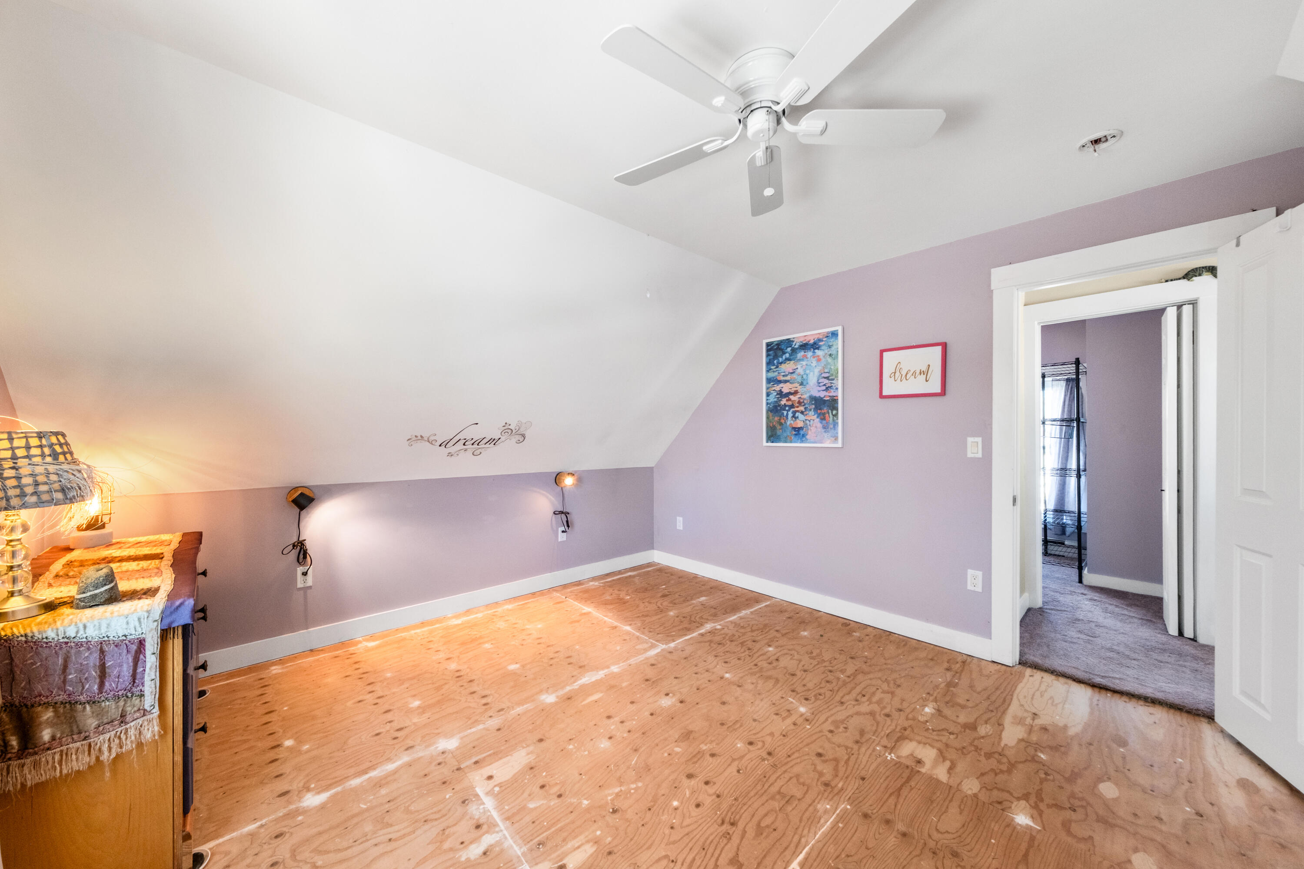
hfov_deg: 112.6
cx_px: 652
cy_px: 434
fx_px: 435
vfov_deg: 90.0
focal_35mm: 12
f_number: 8
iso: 500
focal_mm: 8
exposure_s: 1/15
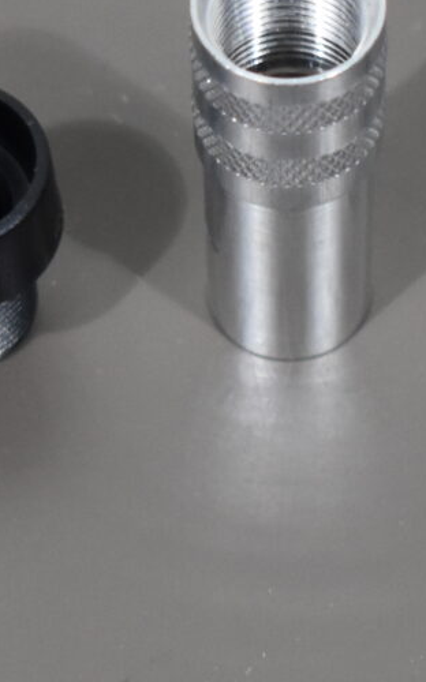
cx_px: 344
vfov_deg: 7.4
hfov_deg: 4.6
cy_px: 297
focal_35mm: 282
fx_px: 5244
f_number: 4.8
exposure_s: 1/125
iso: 800
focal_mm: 36
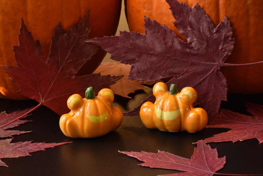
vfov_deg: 7.0
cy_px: 88
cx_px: 132
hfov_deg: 10.5
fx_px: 1424
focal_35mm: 195
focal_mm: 130
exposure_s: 1
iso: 250
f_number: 22
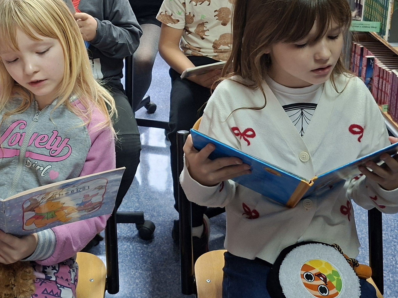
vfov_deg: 31.2
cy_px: 24
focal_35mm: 44
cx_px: 116
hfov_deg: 42.1
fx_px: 506
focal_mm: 5.54
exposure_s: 1/33
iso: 400
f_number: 1.8
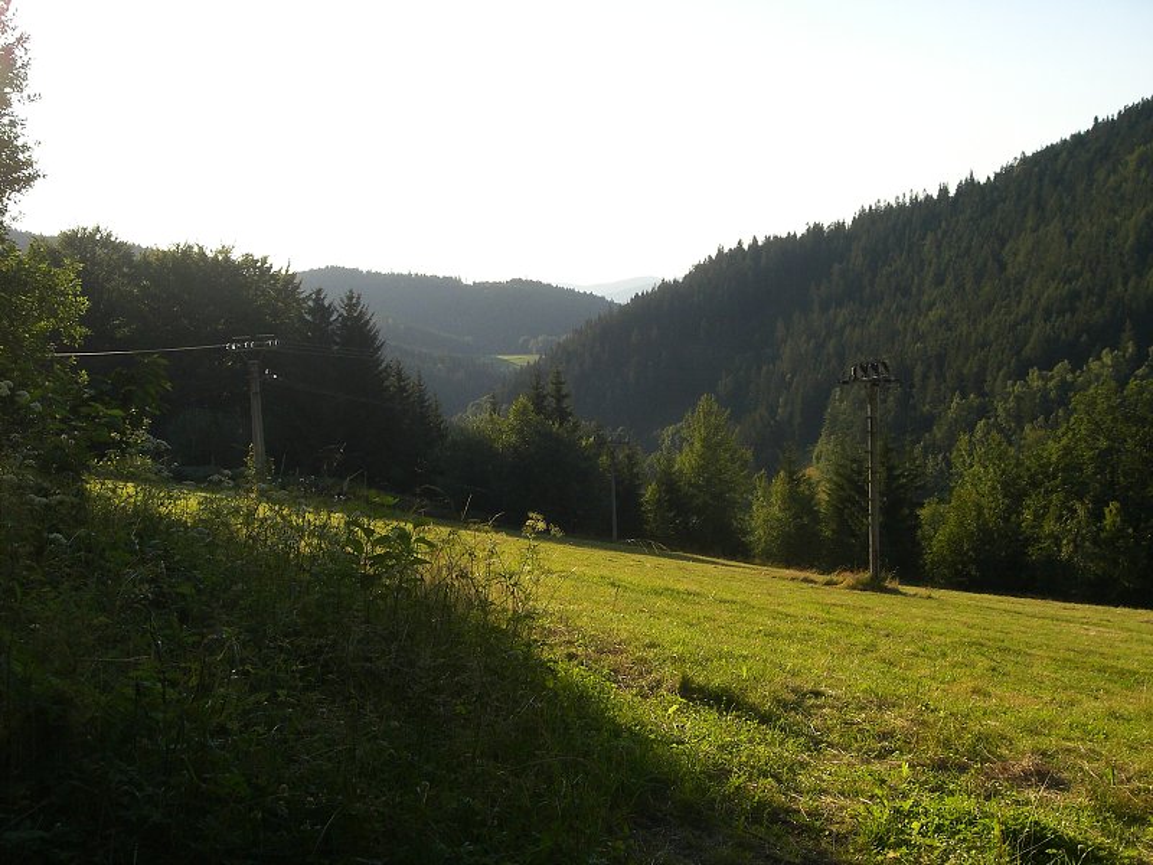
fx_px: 1266
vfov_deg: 37.7
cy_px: 432
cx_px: 576
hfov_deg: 49.0
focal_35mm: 38
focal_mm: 6.3
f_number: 4.4
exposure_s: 1/400
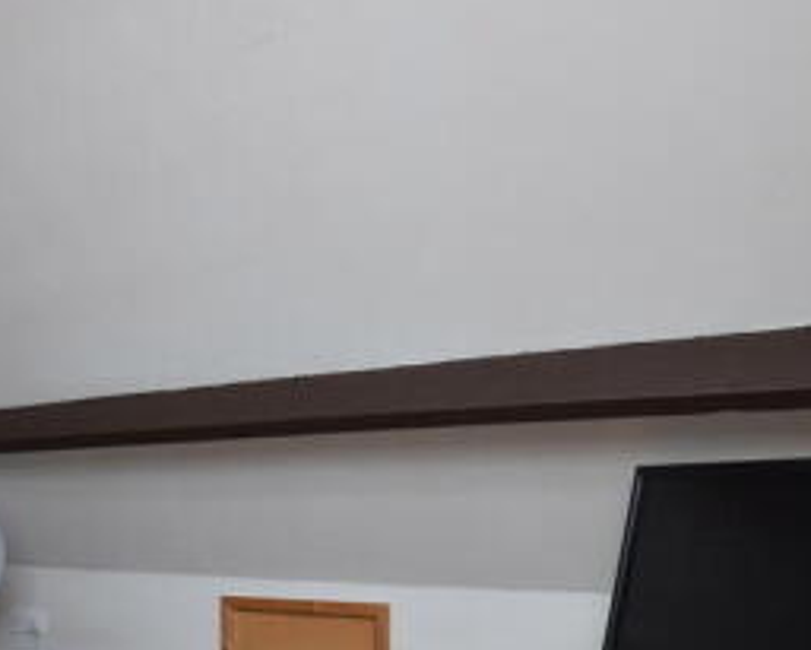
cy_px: 534
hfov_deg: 46.3
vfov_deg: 39.3
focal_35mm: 36
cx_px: 109
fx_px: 864
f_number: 6.3
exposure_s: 1/20
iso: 140
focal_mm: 10
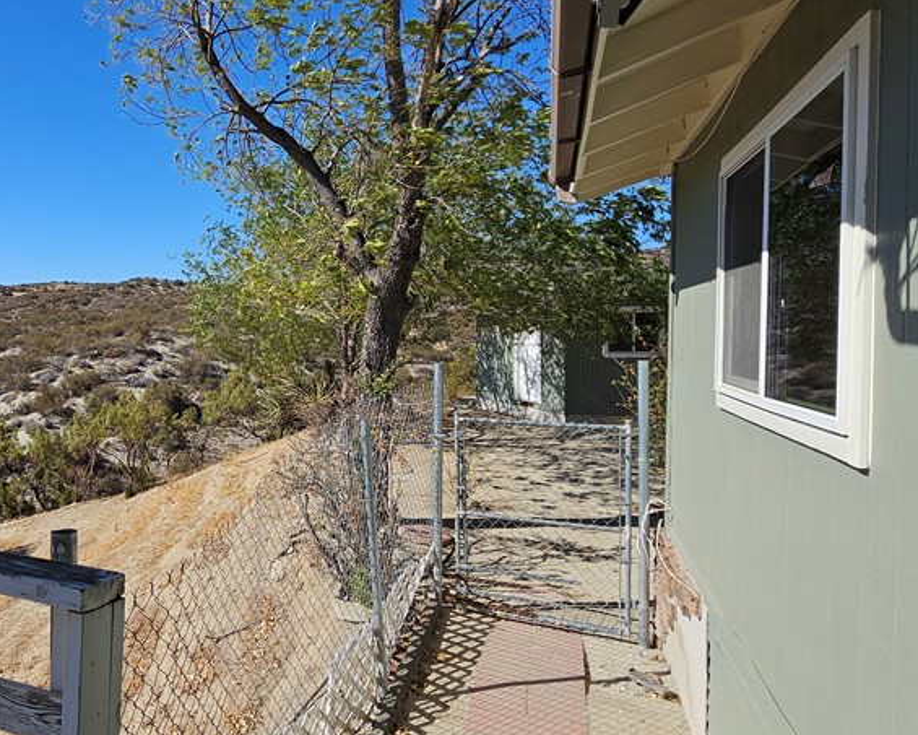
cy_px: 348
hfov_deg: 65.7
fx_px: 625
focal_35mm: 23
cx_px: 177
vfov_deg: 60.8
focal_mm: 2.2
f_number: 2.2
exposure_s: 1/2531
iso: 50
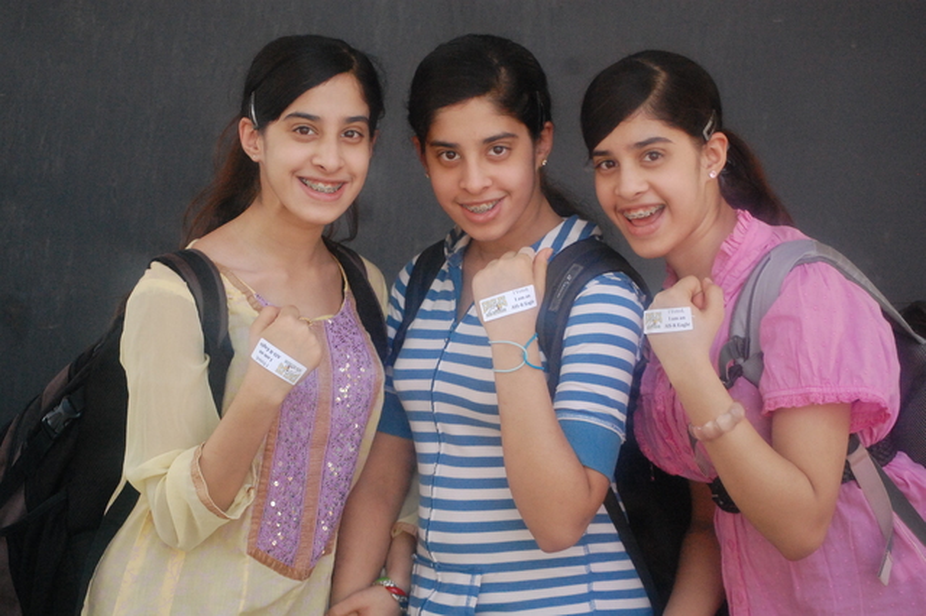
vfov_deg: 16.5
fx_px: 2121
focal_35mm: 82
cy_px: 308
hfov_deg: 24.6
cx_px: 463
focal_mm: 55
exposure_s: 1/1600
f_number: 4
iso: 1600
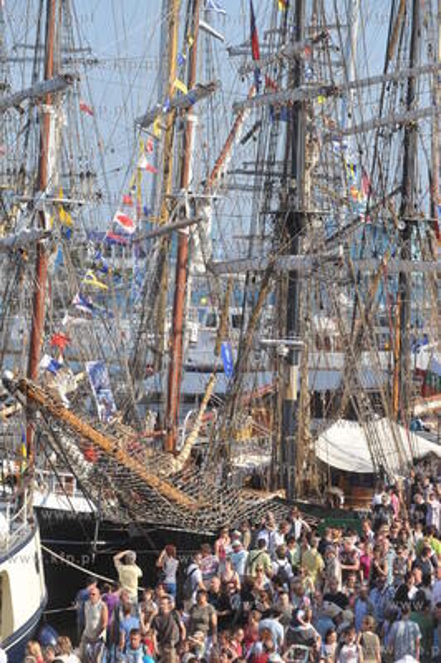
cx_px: 220
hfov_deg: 9.8
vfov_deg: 14.7
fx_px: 2577
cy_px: 332
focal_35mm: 140
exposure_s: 1/800
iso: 400
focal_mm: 140
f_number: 8
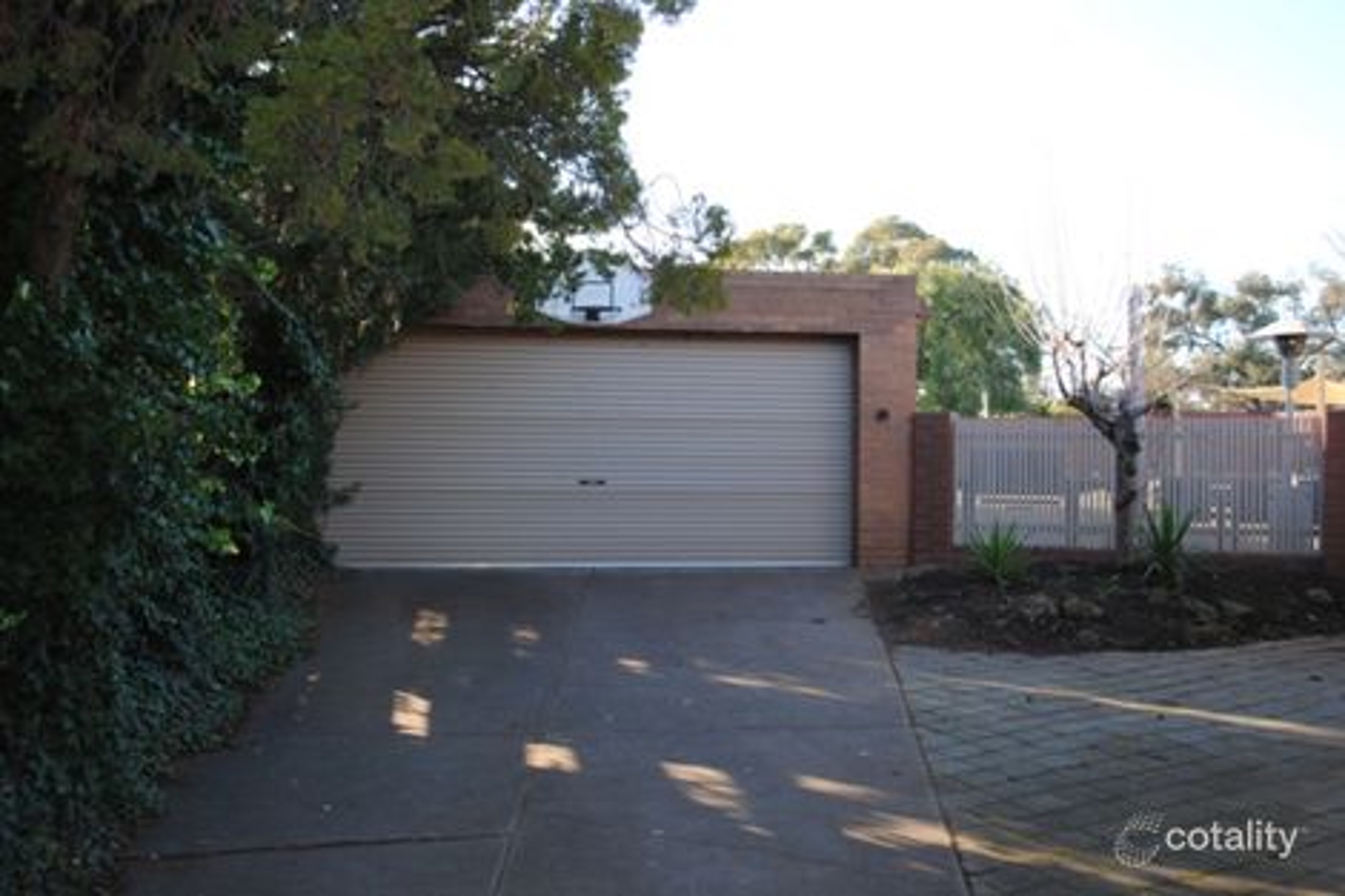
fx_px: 1232
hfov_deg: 57.2
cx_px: 672
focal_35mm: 33
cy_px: 448
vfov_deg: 39.9
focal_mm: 22
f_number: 4
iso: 110
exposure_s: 1/125
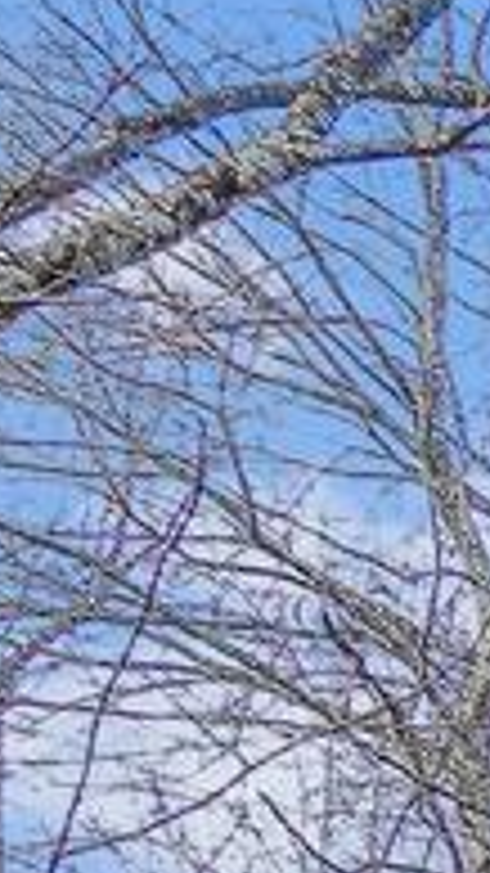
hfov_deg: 4.1
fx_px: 4092
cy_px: 2504
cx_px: 3596
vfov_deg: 9.7
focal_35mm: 177
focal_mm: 16
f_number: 8
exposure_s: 1/60
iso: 200
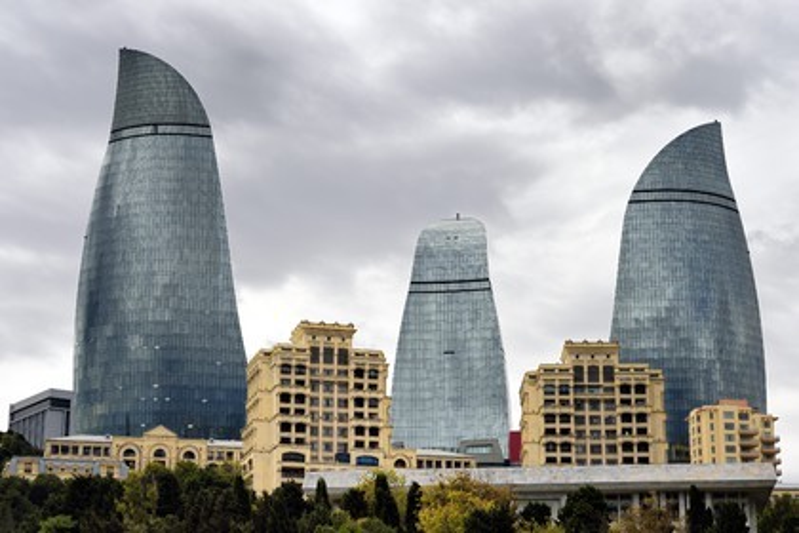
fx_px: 1820
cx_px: 400
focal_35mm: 82
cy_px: 266
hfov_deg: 24.8
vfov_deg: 16.7
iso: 200
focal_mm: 82
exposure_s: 1/250
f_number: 13
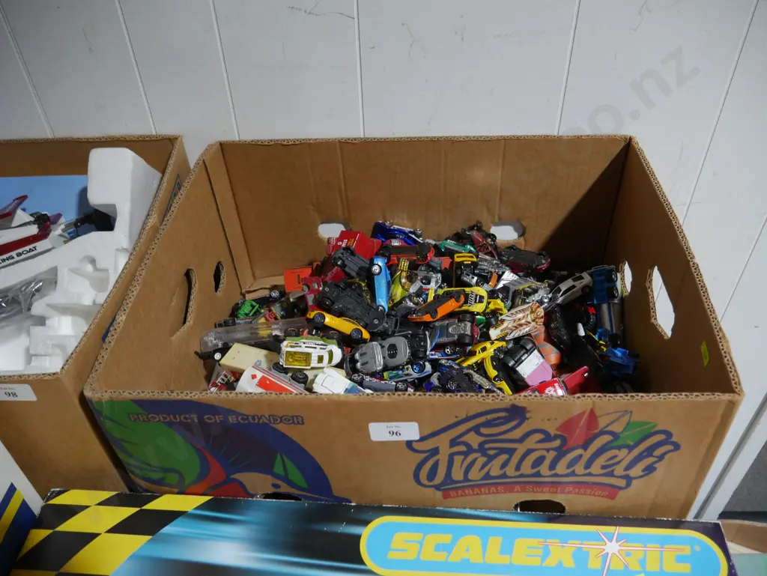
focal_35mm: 28
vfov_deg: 49.8
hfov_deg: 63.4
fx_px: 621
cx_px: 384
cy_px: 288
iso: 320
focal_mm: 14
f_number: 3.5
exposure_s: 1/60
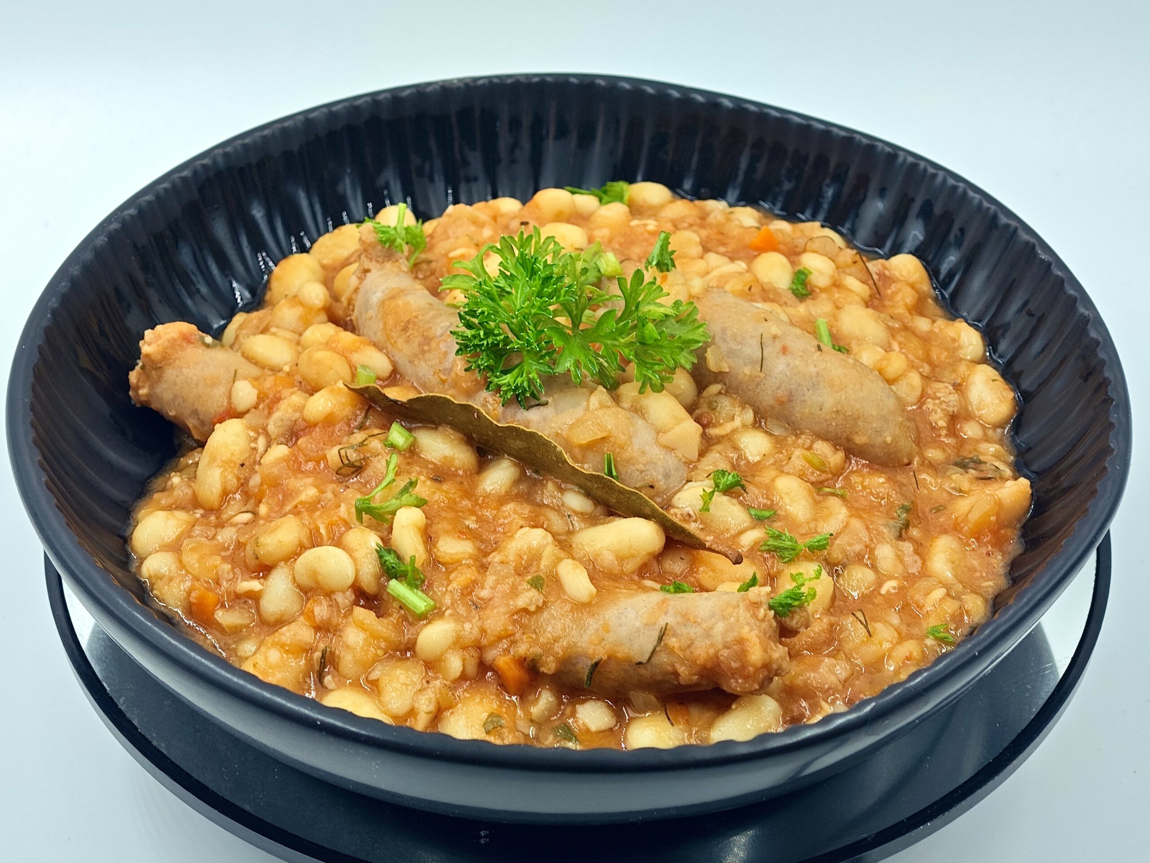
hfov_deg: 32.2
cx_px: 575
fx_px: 1993
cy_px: 432
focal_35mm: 60
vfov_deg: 24.4
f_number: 2
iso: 100
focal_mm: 9
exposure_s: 1/100
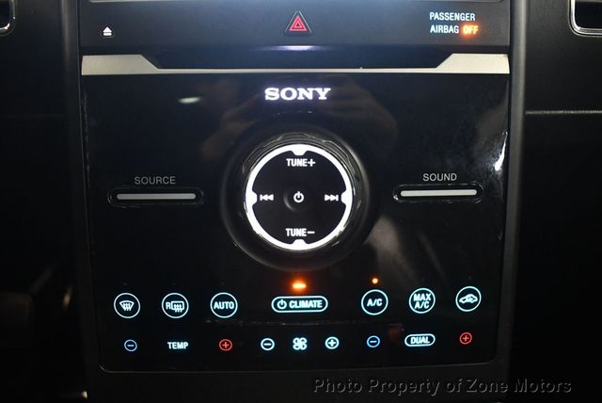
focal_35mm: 36
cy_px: 202
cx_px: 301
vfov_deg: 36.9
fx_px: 603
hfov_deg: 53.1
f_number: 3.5
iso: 3200
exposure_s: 1/80
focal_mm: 18
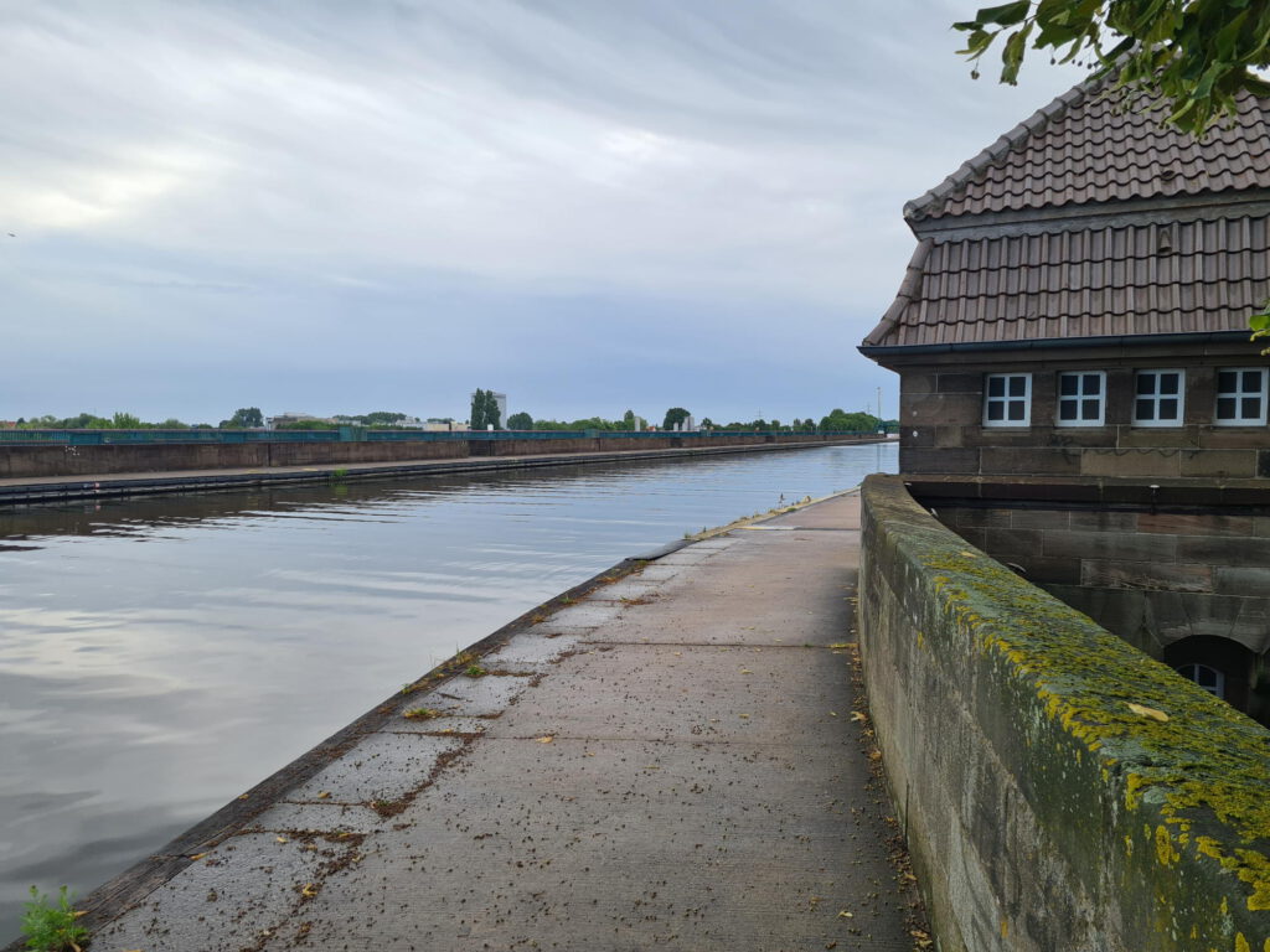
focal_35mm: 26
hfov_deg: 67.3
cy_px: 476
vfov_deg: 53.1
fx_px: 954
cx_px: 635
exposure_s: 1/1128
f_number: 1.8
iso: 50
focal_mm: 5.4
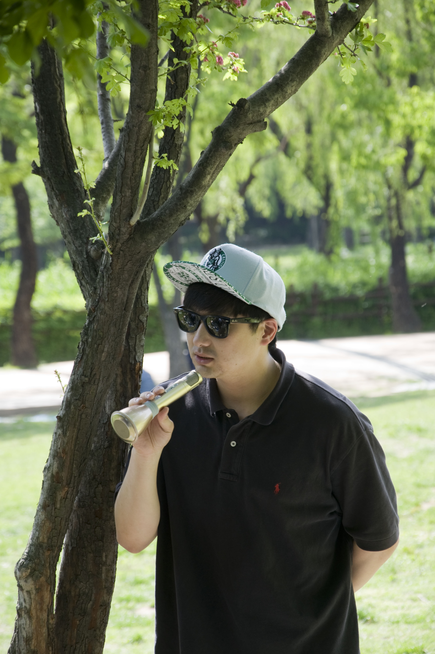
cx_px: 218
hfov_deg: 8.7
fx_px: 2862
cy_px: 327
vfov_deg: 13.1
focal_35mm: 158
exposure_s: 1/100
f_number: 8
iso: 200
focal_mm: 105
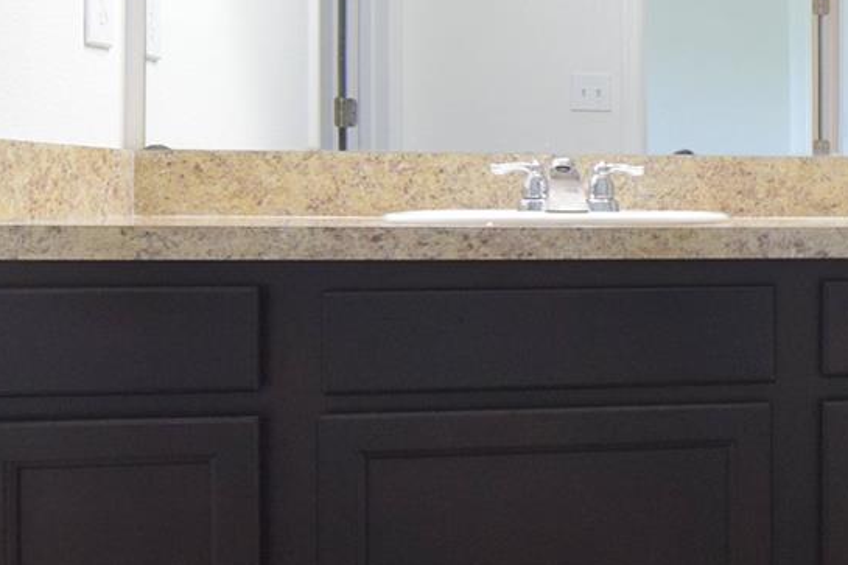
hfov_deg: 34.6
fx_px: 1141
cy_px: 207
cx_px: 955
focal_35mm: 48
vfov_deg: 27.7
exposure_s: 1/60
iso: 1600
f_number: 5.6
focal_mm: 11
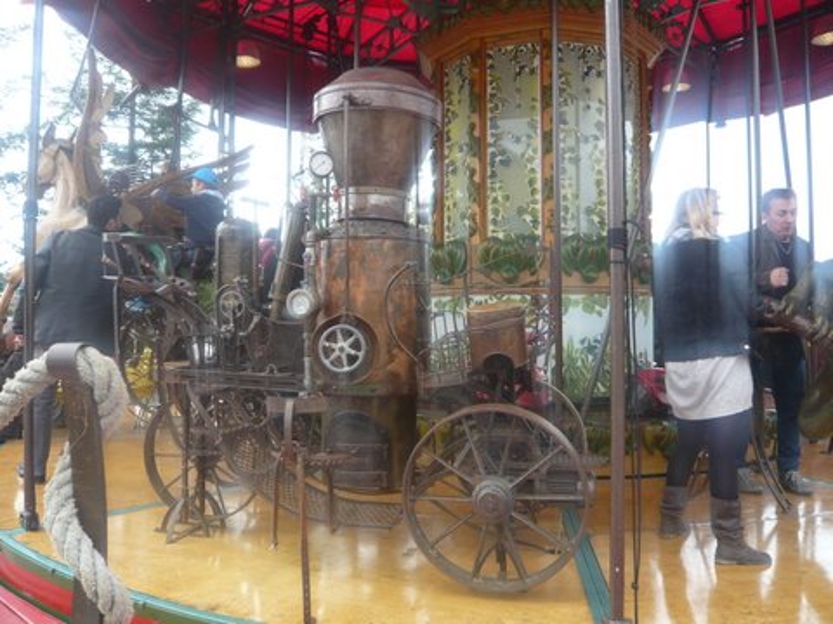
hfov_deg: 63.4
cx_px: 416
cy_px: 312
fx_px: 674
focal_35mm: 28
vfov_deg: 49.7
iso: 100
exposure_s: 1/160
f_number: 2.8
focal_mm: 4.6
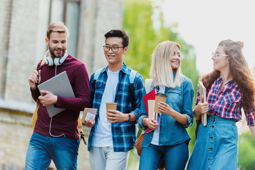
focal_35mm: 150
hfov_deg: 13.7
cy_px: 85
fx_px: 1063
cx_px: 128
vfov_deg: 9.2
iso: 800
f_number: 2.8
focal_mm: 150
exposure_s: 1/640
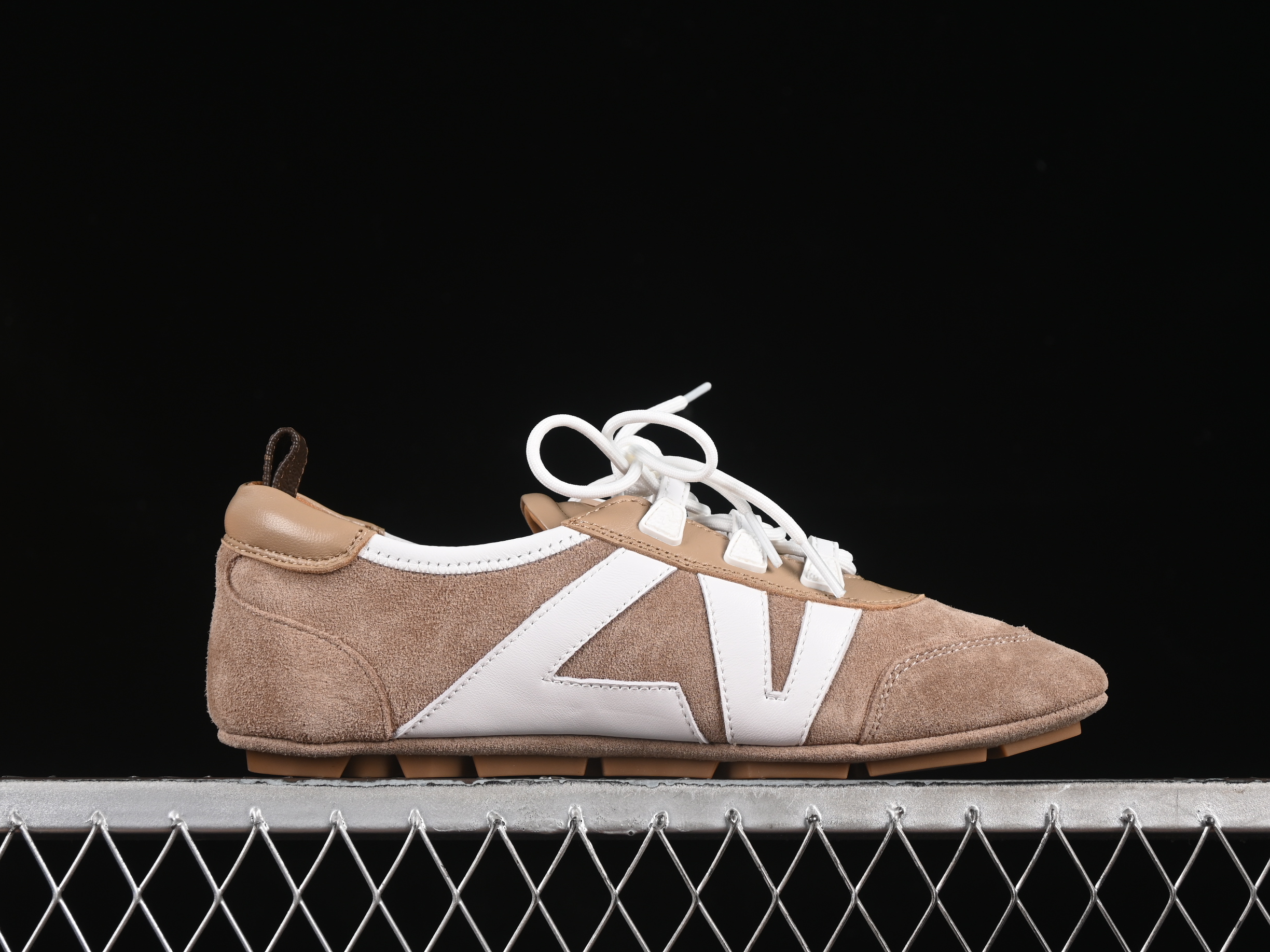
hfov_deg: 23.8
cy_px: 478
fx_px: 3008
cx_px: 641
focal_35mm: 82
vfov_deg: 18.0
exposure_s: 1/60
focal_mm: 50
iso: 160
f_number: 7.1
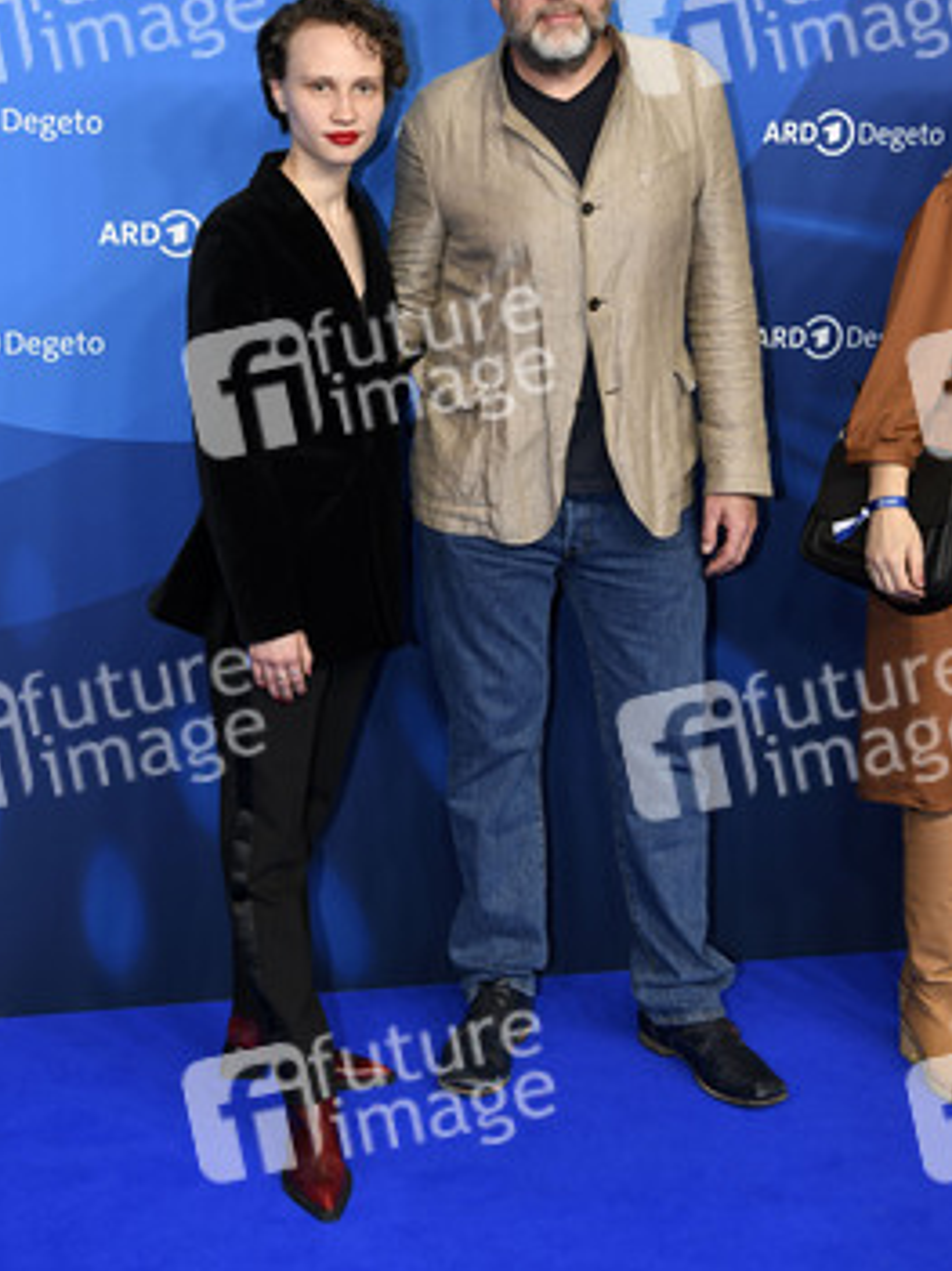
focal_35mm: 46
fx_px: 1688
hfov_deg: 31.5
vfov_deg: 41.2
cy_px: 554
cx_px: 474
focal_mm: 42
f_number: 4
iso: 800
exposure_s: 1/250
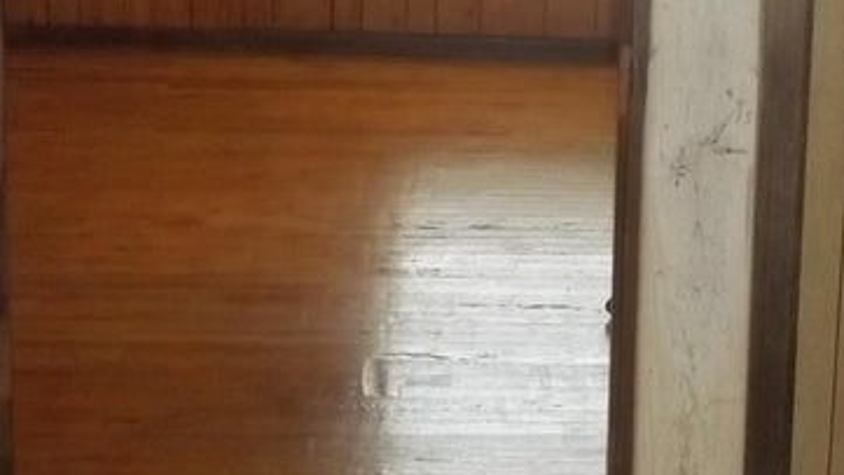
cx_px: 791
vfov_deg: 13.8
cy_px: -82
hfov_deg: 24.2
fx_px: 1902
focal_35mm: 85
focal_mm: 5.9
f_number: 3.3
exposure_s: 1/30
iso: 320
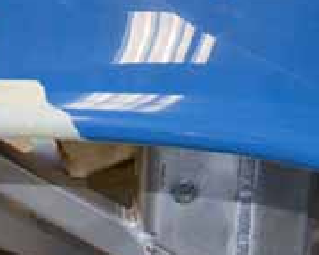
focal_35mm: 239
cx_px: -134
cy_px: 378
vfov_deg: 6.4
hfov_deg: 8.0
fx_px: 2255
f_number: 4.5
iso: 1000
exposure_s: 1/60
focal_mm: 38
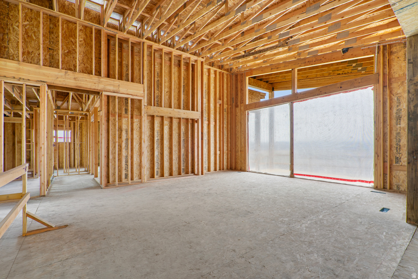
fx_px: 186
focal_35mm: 16
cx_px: 209
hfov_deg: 96.7
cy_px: 140
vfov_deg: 73.8
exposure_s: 1/10
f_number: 9
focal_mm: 16
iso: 250
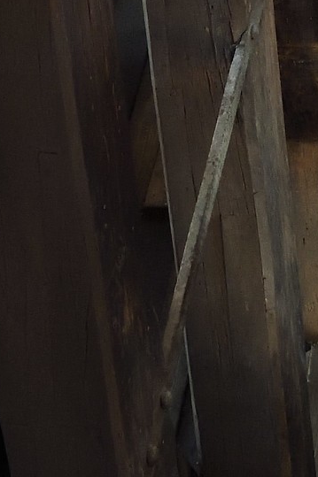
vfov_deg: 16.7
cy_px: -315
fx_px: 1419
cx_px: 639
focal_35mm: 107
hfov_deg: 11.5
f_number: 8
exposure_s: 1/25
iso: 3200
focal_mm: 24
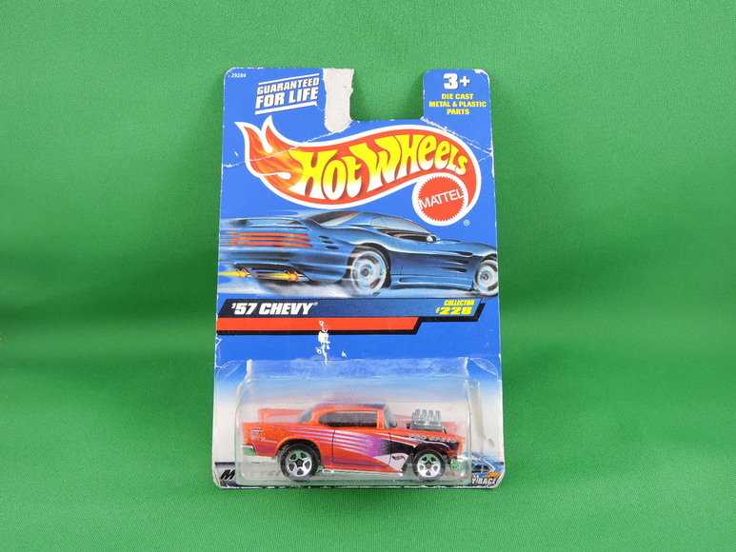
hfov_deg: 60.0
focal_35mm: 30
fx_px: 638
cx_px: 368
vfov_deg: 46.8
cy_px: 276
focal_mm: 5.4
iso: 125
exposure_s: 1/30
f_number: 3.5
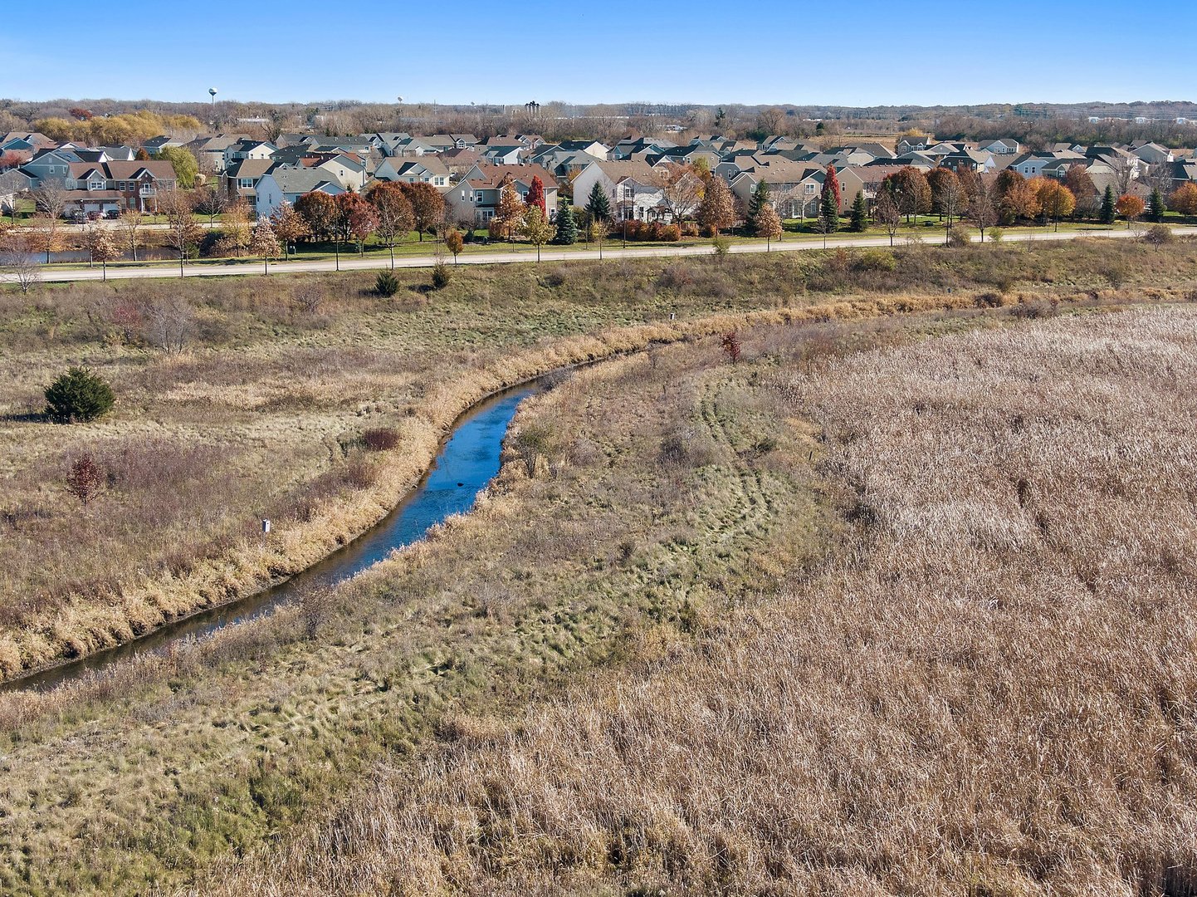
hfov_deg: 39.7
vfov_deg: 30.2
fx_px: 1659
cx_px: 598
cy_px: 448
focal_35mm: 48
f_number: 3.8
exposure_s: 1/500
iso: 100
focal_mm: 8.6
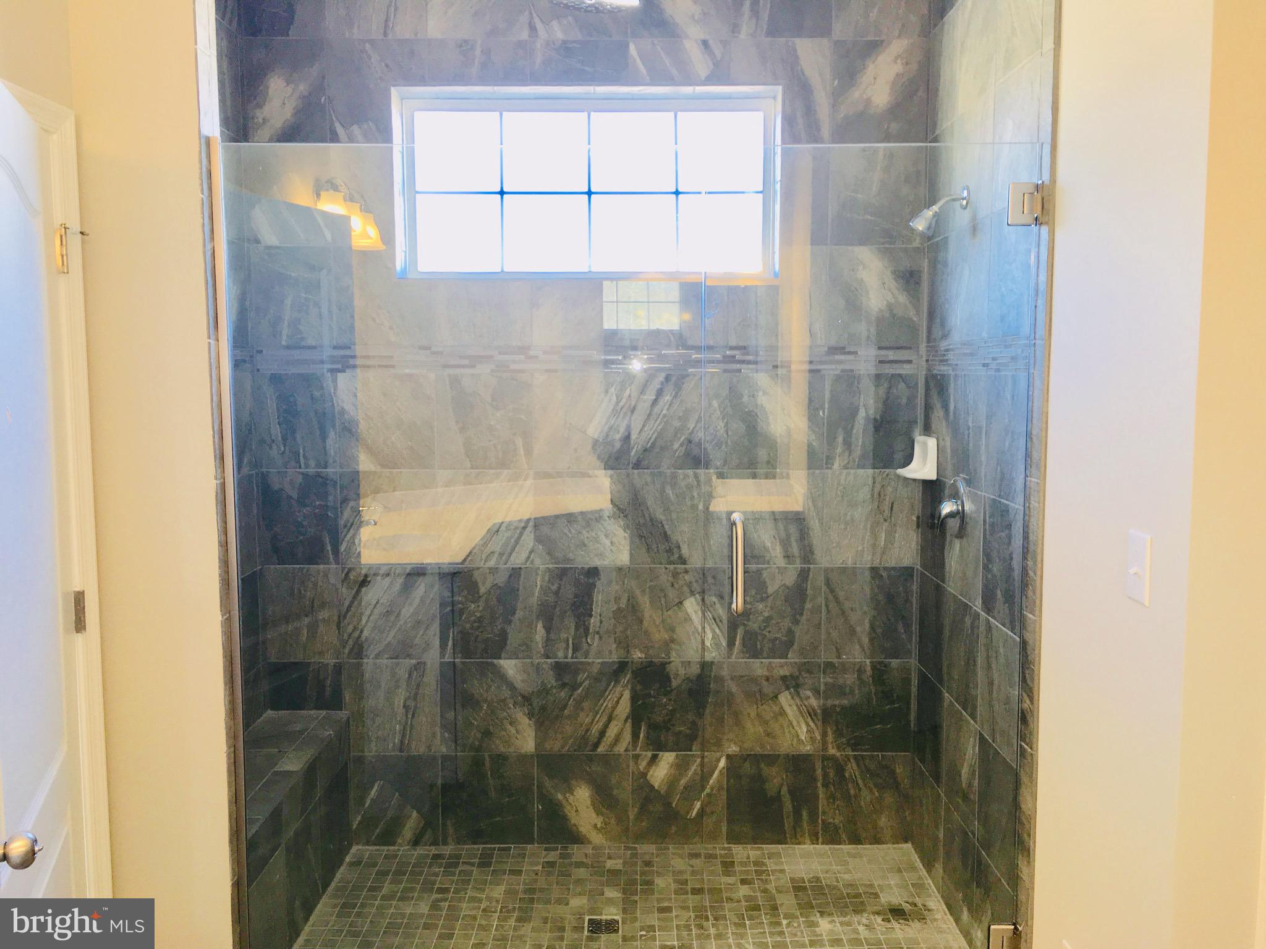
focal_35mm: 29
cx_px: 633
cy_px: 474
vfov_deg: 48.2
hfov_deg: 61.7
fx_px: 1061
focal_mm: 4.15
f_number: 2.2
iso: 32
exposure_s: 1/30
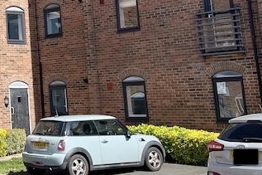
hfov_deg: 22.1
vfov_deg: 15.7
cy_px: -28
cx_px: -62
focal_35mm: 84
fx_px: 611
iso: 32
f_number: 1.6
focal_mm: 5.1
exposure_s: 1/2924
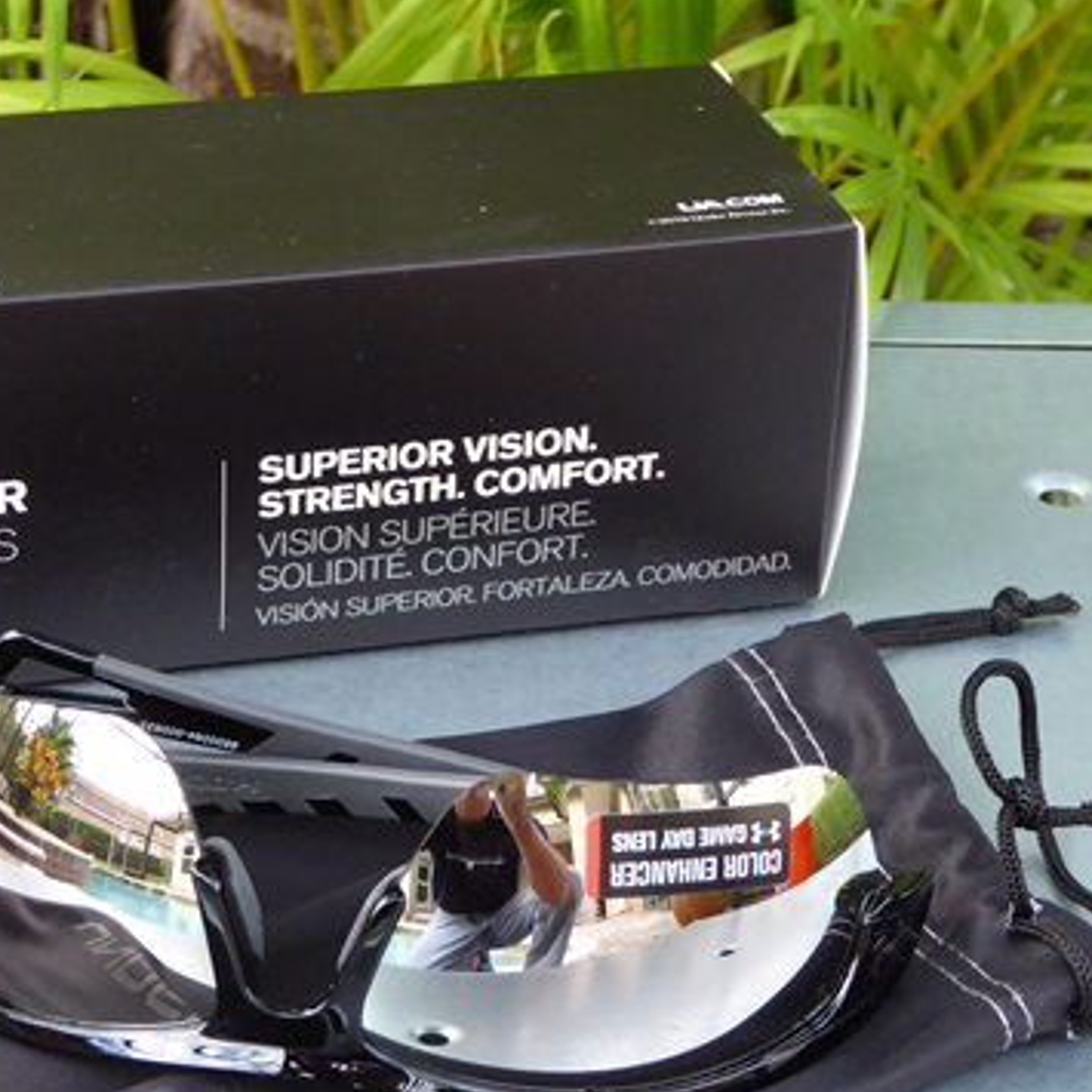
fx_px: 3640
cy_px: 701
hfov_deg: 17.0
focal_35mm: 102
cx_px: 338
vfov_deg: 17.0
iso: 400
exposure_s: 1/60
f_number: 4.3
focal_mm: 10.9
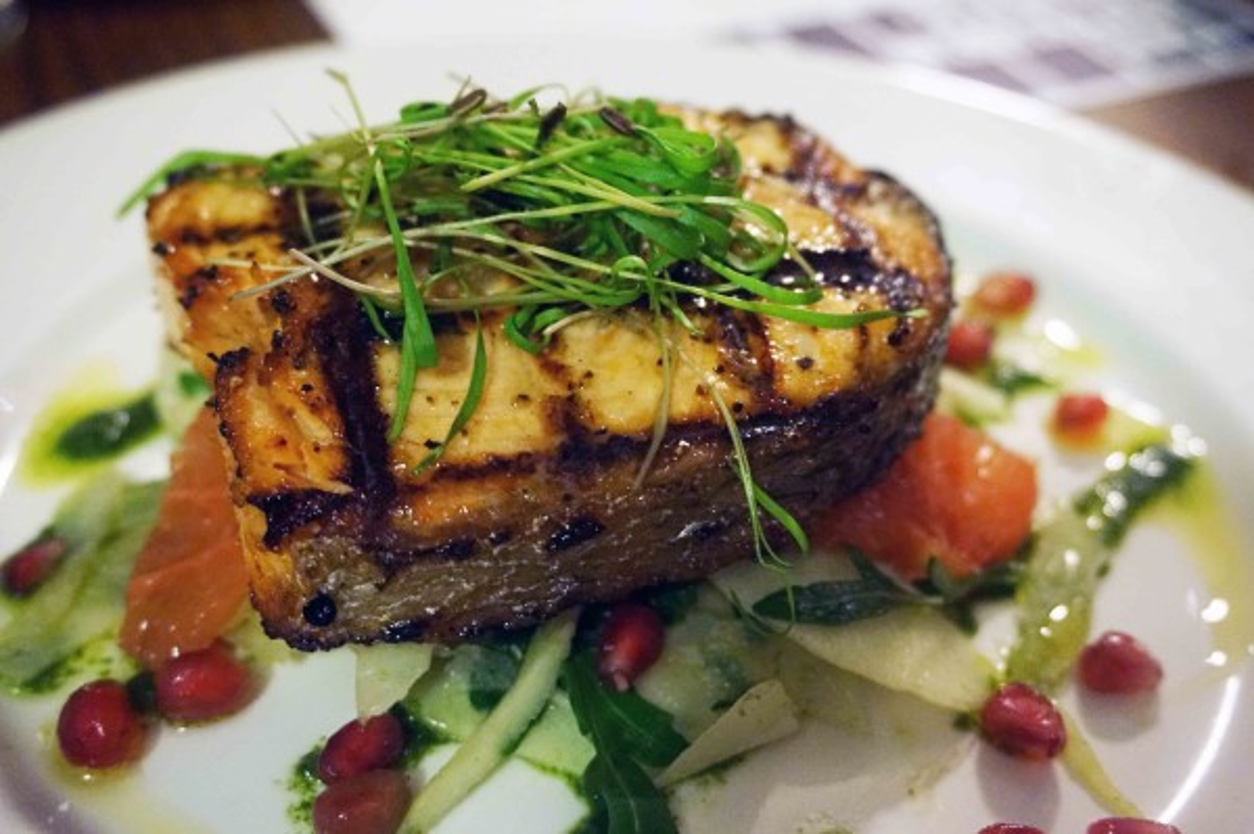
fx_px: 1410
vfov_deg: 33.0
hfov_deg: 48.0
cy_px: 417
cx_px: 627
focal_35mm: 40
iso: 3200
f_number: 4.5
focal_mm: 27
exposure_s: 1/13
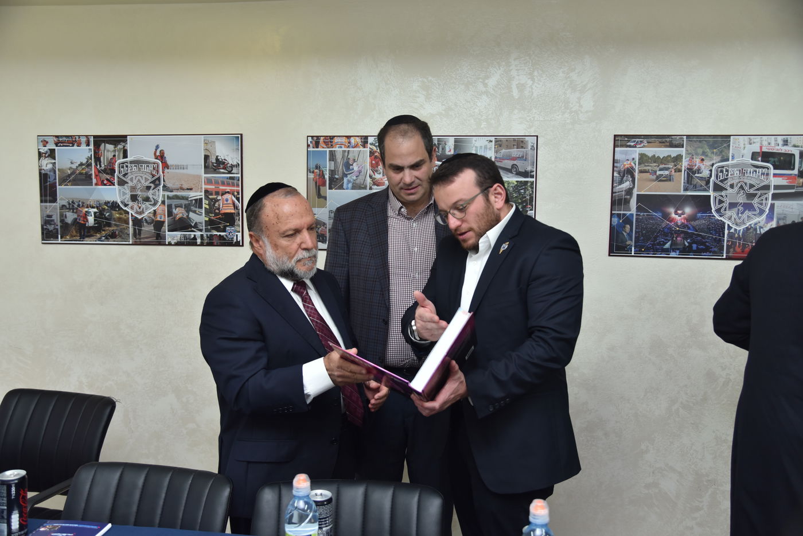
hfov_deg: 60.3
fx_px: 692
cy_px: 268
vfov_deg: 42.3
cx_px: 402
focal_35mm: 31
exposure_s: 1/200
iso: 500
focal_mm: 31
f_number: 4
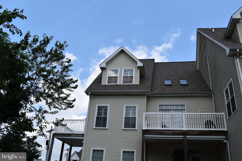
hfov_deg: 57.2
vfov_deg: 40.0
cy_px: 80
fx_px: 222
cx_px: 121
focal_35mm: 33
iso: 100
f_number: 9
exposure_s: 1/320
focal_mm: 22
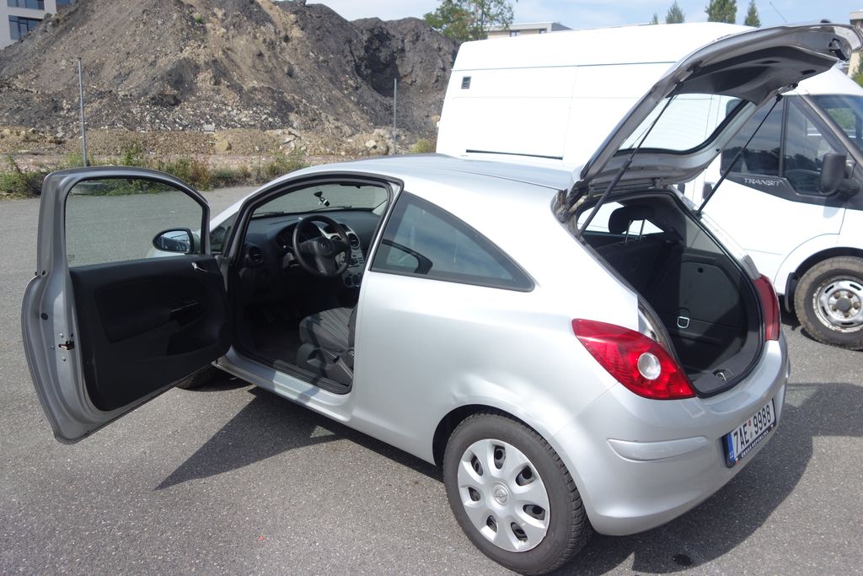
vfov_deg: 46.4
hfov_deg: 65.5
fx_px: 671
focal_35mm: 28
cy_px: 288
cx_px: 432
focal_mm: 10.4
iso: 125
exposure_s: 1/2000
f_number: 2.2
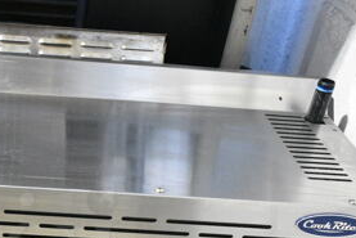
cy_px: 252
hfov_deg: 29.1
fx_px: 653
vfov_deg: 19.9
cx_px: 27
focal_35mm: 66
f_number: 6.3
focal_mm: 20
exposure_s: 1/160
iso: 6400
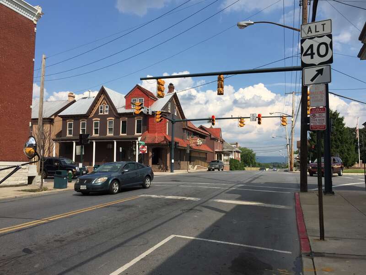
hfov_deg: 61.7
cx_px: 183
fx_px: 307
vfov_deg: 48.2
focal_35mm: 29
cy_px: 138
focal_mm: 4.15
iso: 32
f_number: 2.2
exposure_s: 1/3597
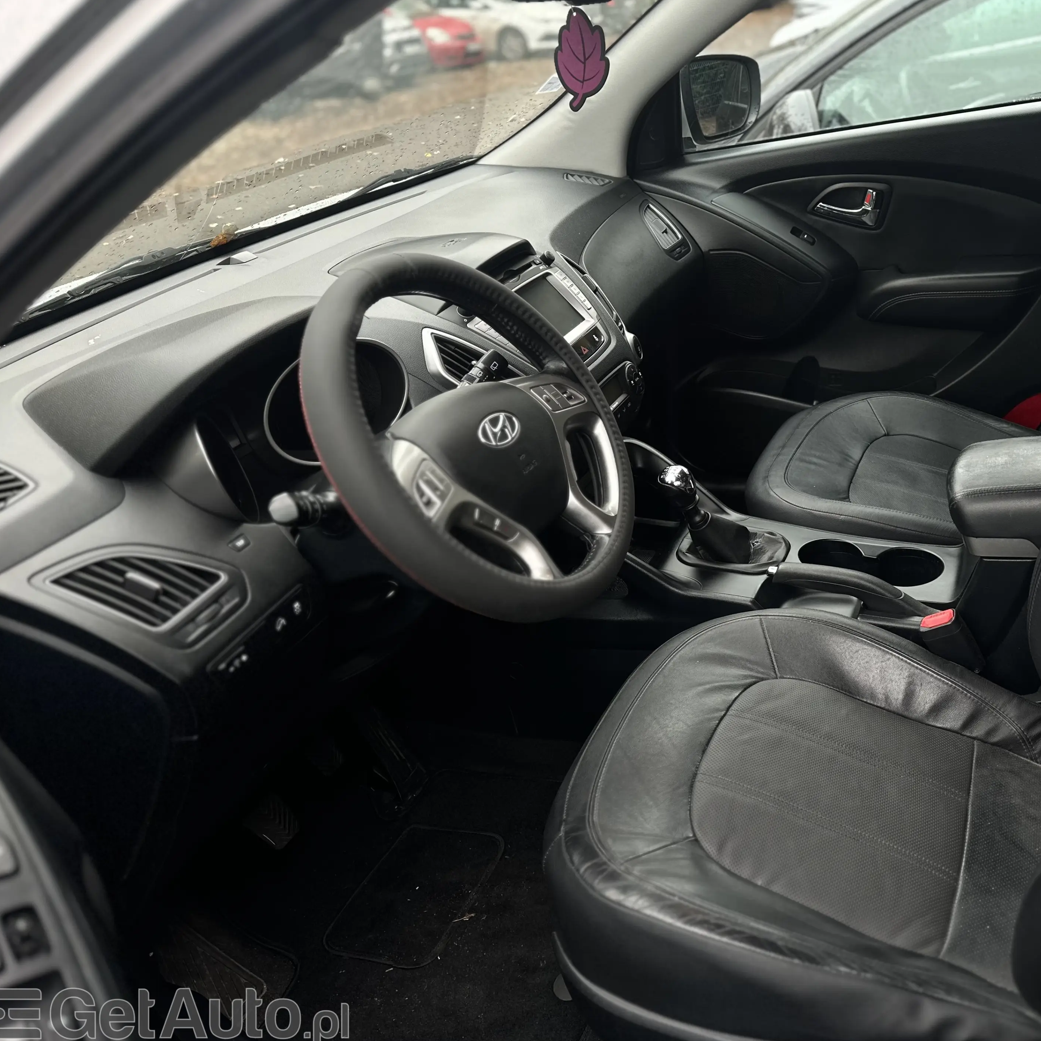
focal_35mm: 29
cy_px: 522
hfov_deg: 54.5
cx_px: 696
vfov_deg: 55.6
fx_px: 987
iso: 100
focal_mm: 6.86
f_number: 1.78
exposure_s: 1/121
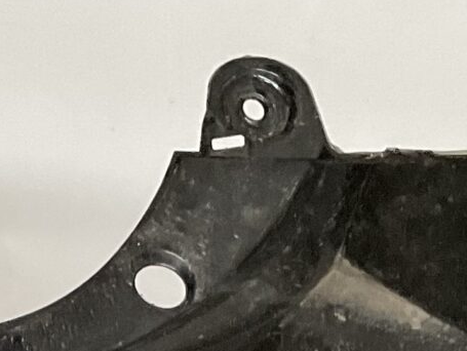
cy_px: 810
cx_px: 147
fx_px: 2201
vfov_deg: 8.4
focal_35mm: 163
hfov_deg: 12.1
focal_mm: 3
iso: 100
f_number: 1.8
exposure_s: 1/60
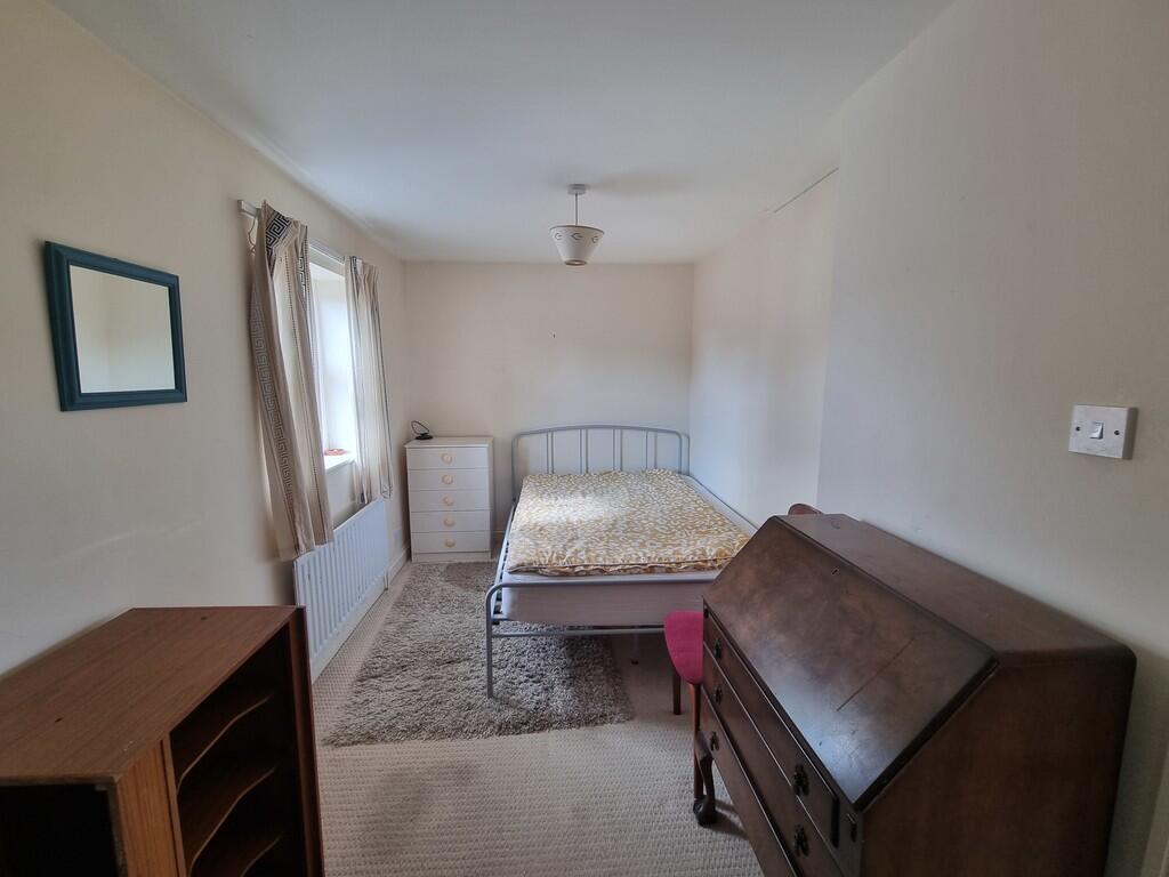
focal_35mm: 13
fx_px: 439
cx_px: 584
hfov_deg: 106.2
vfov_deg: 89.9
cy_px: 438
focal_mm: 2.2
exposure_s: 1/50
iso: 100
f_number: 2.2
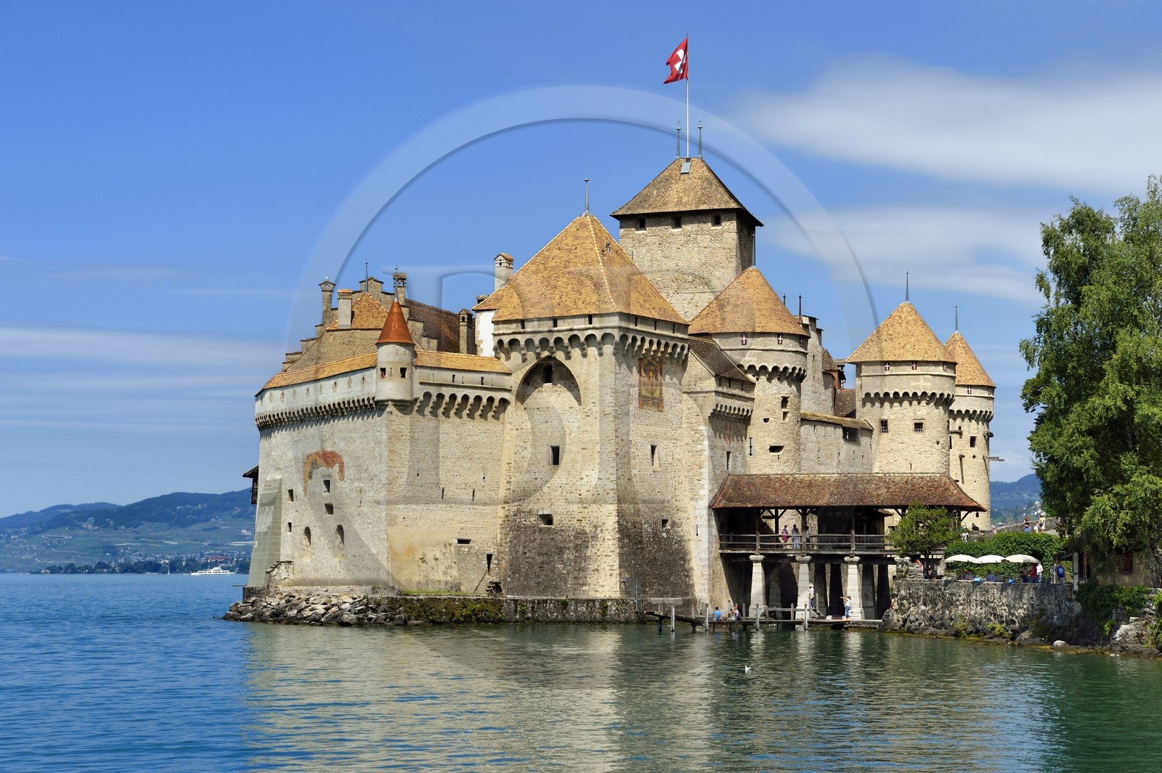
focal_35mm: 70
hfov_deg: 28.9
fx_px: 2258
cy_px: 386
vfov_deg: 19.4
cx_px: 581
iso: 200
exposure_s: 1/250
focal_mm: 70
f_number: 14
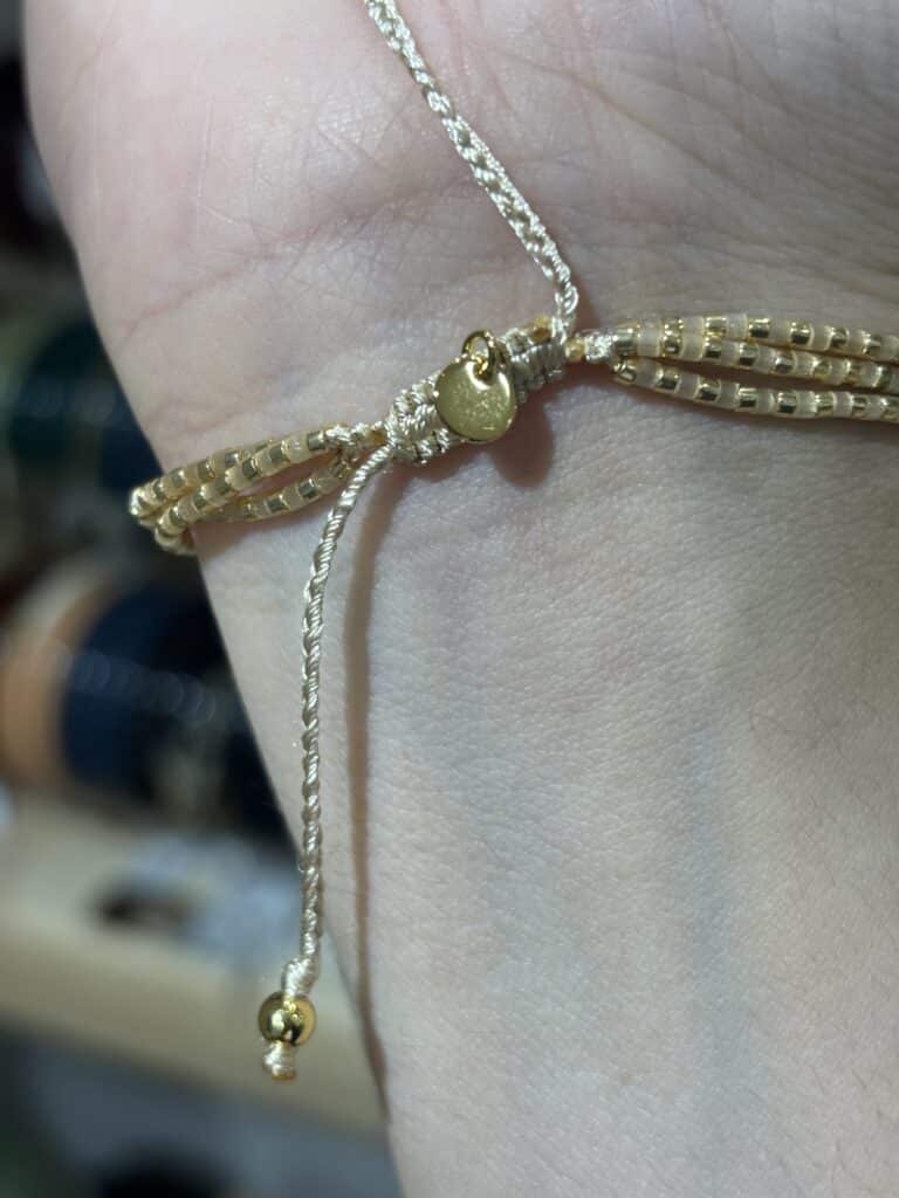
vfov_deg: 36.8
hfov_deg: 28.0
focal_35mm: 52
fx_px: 1801
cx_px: 450
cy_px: 599
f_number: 1.6
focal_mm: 5.96
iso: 40
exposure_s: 1/100
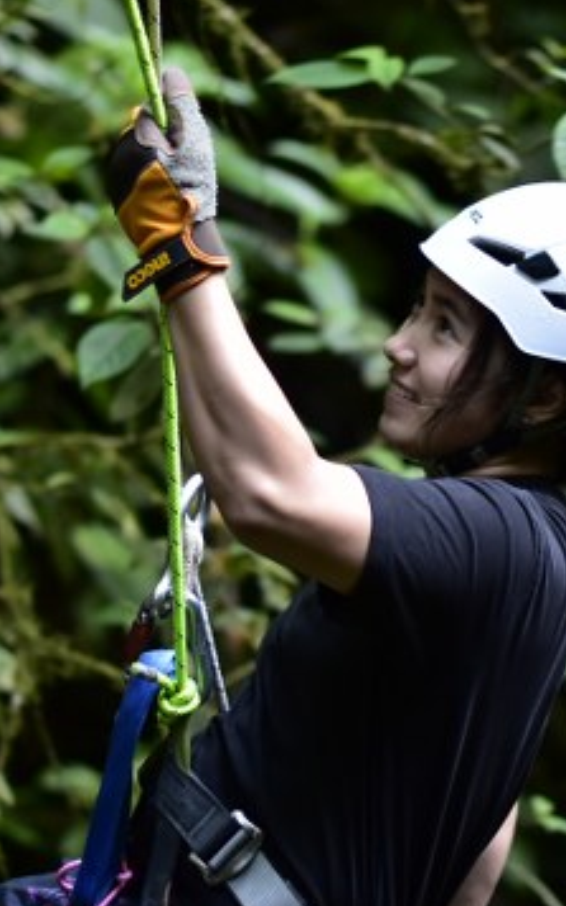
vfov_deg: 15.3
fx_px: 3383
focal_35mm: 137
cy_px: 487
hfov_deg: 9.5
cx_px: 444
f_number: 1.4
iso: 500
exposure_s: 1/320
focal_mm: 50
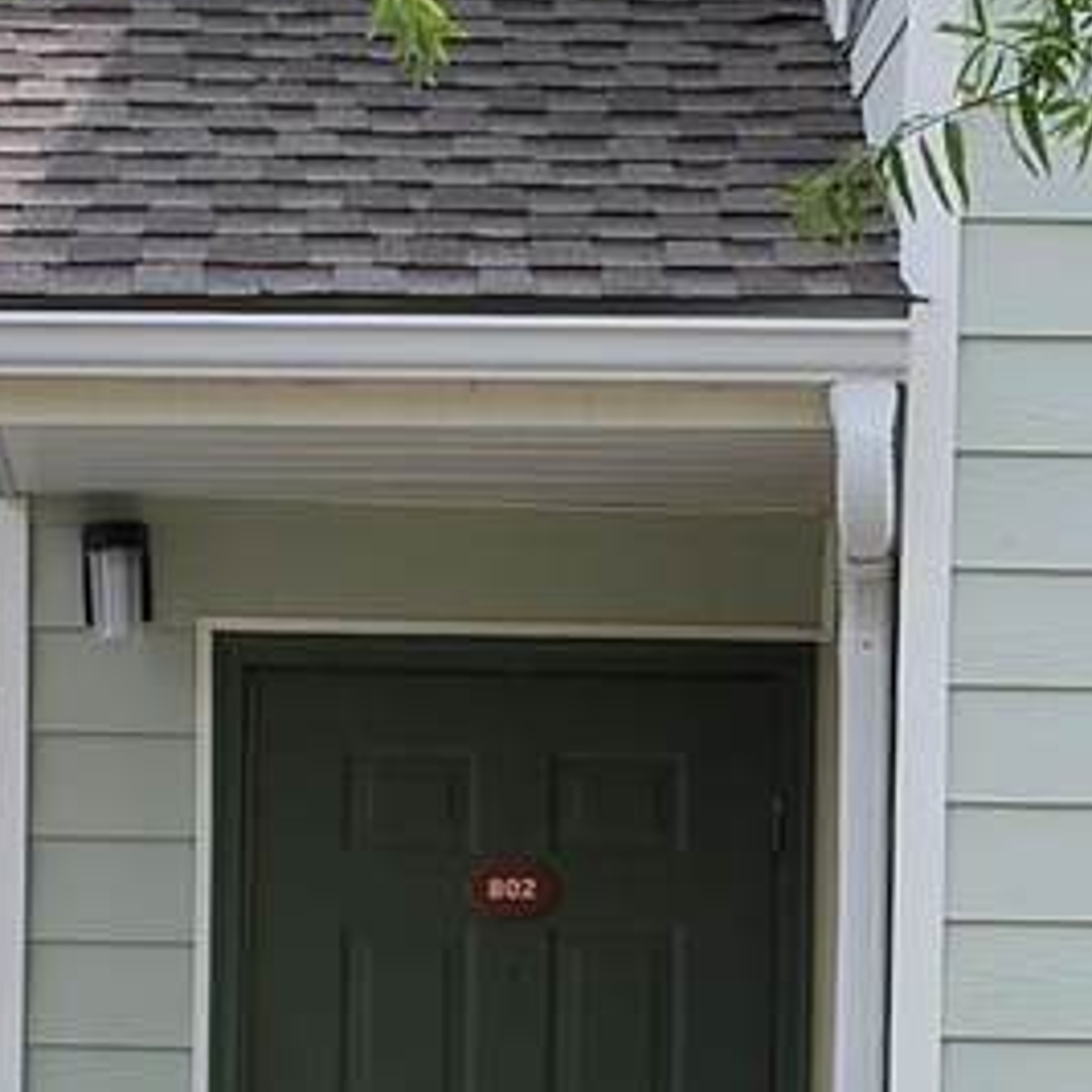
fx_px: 5675
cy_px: 1164
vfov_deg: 10.9
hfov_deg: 11.0
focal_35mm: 159
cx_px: 405
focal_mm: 26
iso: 100
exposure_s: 1/160
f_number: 6.3
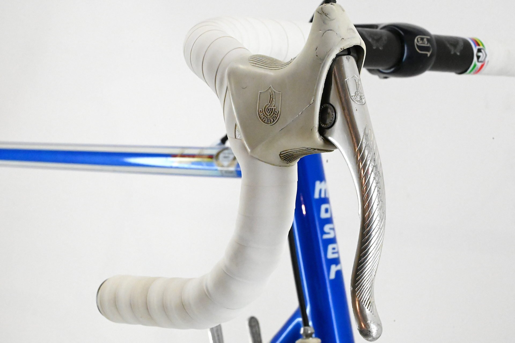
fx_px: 1001
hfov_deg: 28.9
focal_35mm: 70
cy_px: 172
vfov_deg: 19.4
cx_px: 258
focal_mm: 70
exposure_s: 1/640
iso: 22800
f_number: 20
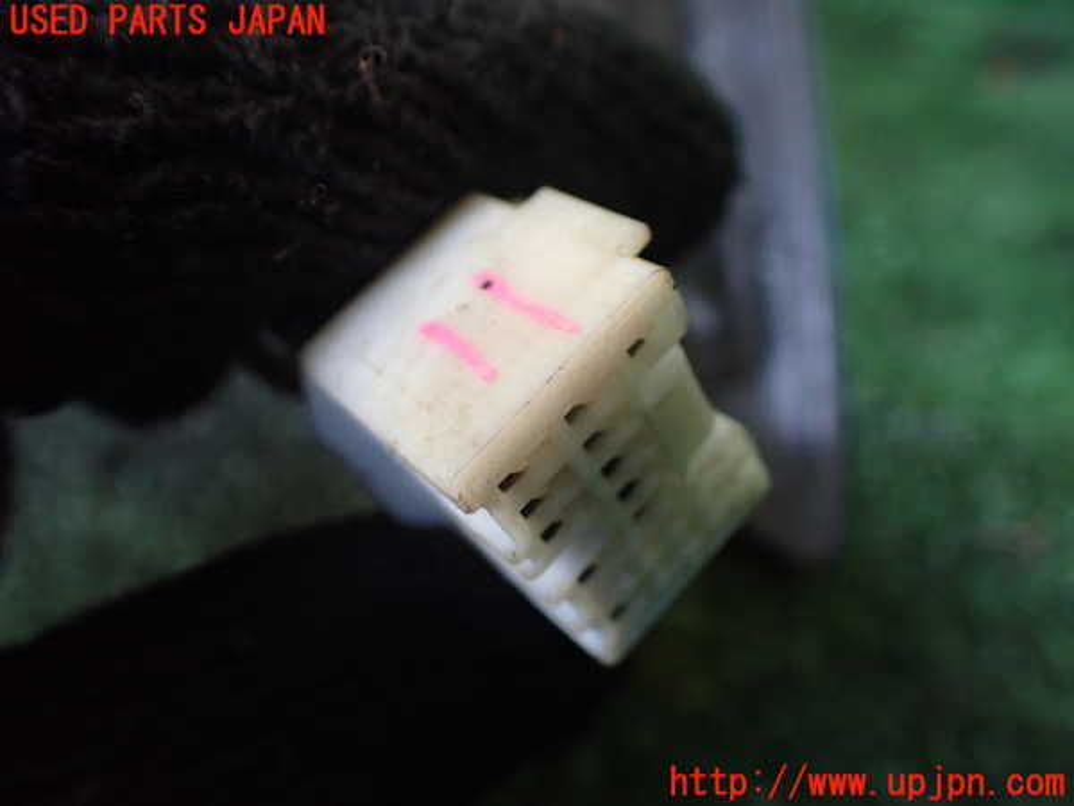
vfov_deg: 46.8
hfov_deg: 60.0
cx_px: 537
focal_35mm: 30
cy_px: 403
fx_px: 931
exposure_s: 1/125
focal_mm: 5.4
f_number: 2.3
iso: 500
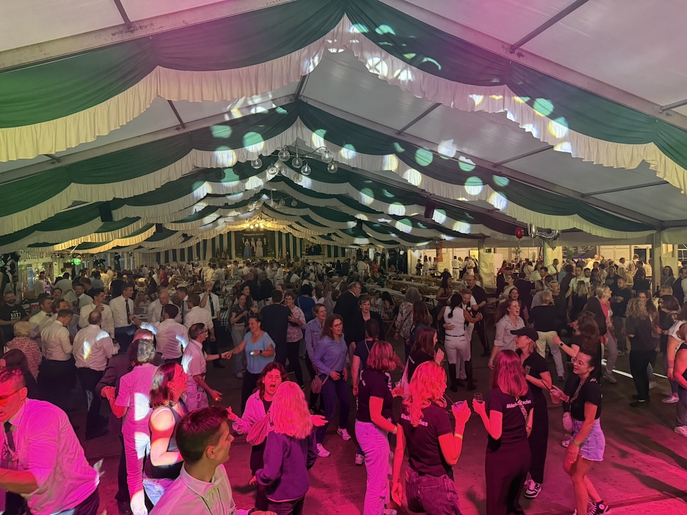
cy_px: 258
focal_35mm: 24
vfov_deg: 56.8
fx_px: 476
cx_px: 344
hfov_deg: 71.6
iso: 640
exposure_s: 1/58
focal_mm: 6.76
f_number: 1.78
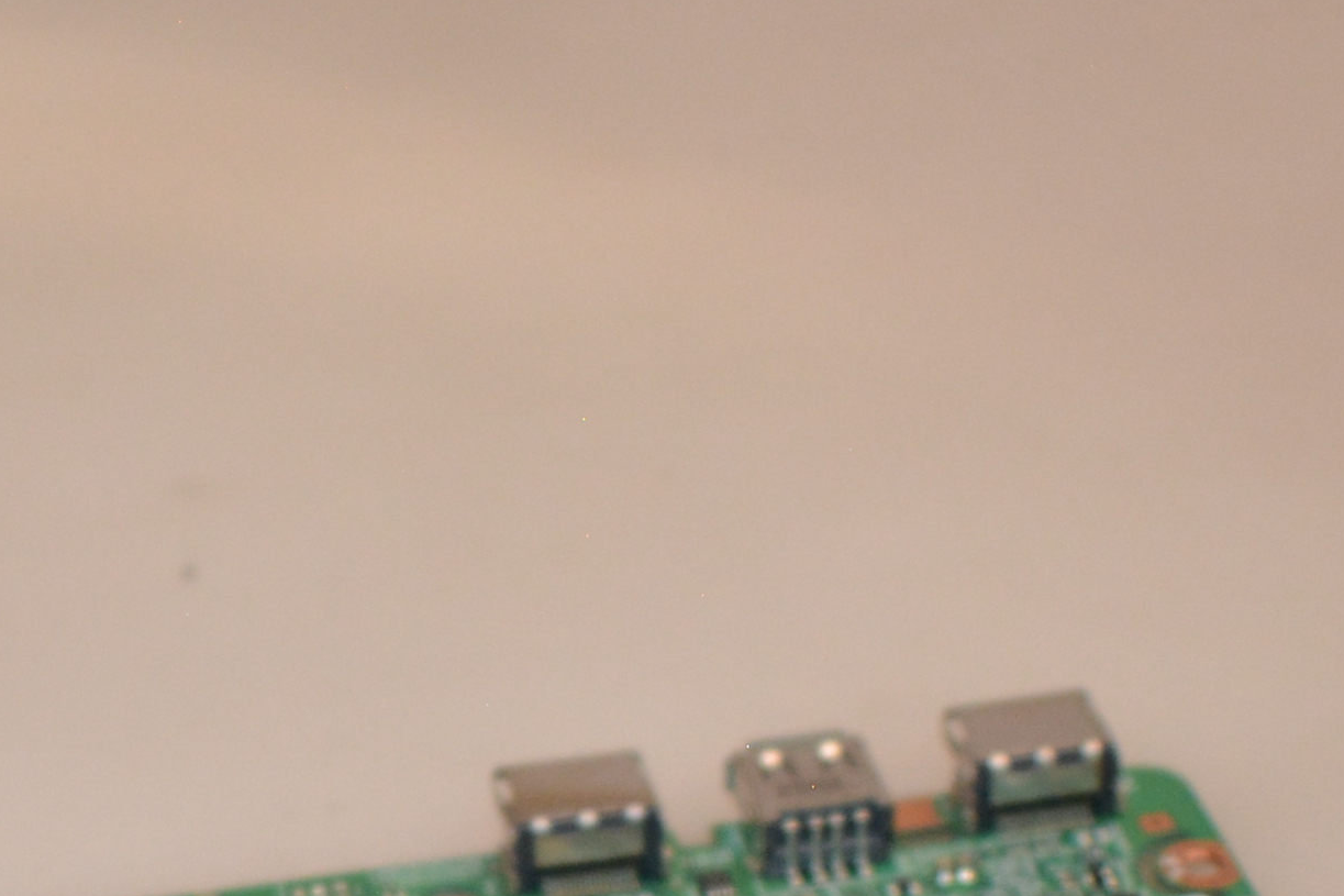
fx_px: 4734
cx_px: 259
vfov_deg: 10.7
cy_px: 1019
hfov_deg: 16.0
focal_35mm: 127
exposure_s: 1/200
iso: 800
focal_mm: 23
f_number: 3.8
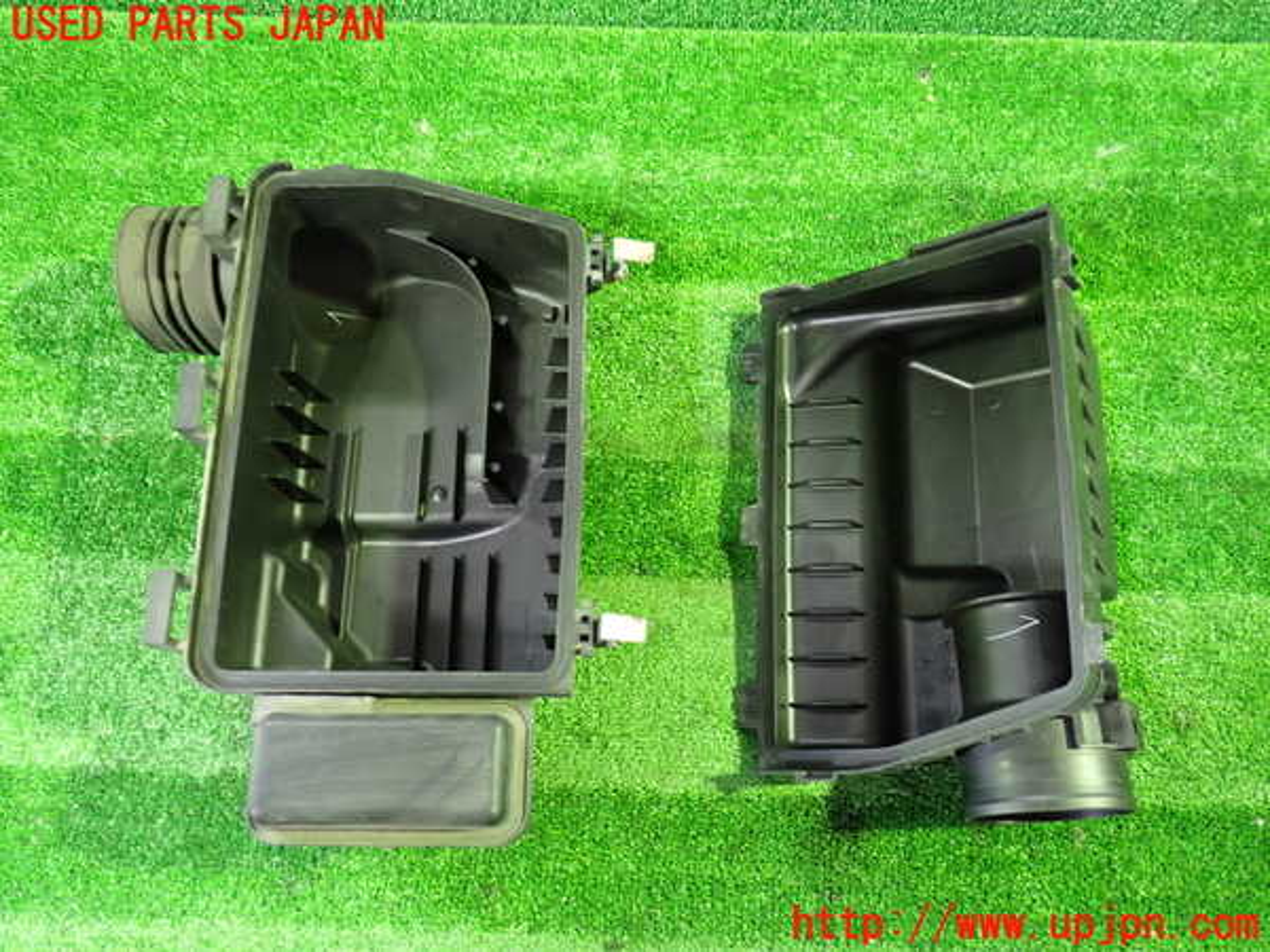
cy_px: 476
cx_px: 635
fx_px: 1101
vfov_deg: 46.8
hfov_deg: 60.0
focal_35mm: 30
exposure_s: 1/15
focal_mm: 5.4
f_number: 2.3
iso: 800
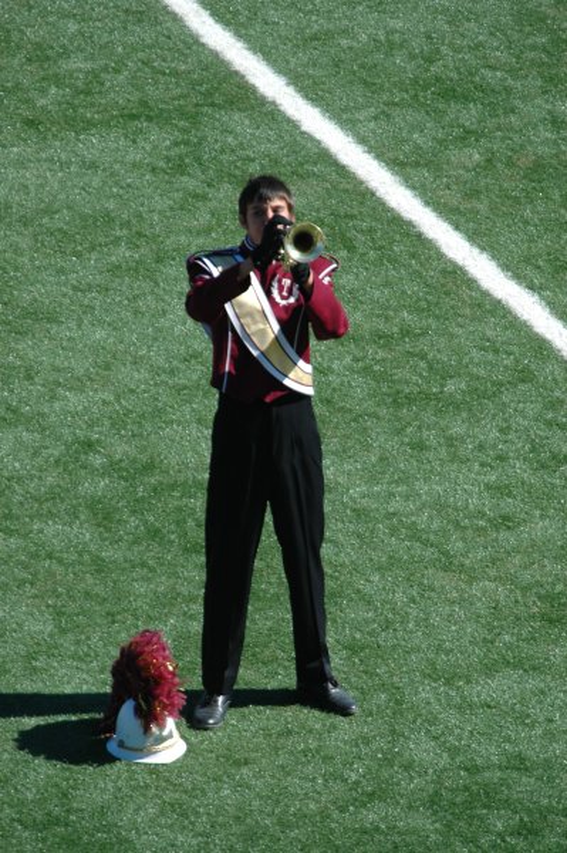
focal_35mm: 600
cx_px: 284
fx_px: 14198
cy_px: 426
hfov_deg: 2.3
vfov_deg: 3.4
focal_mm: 400
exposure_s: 1/500
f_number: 5.6
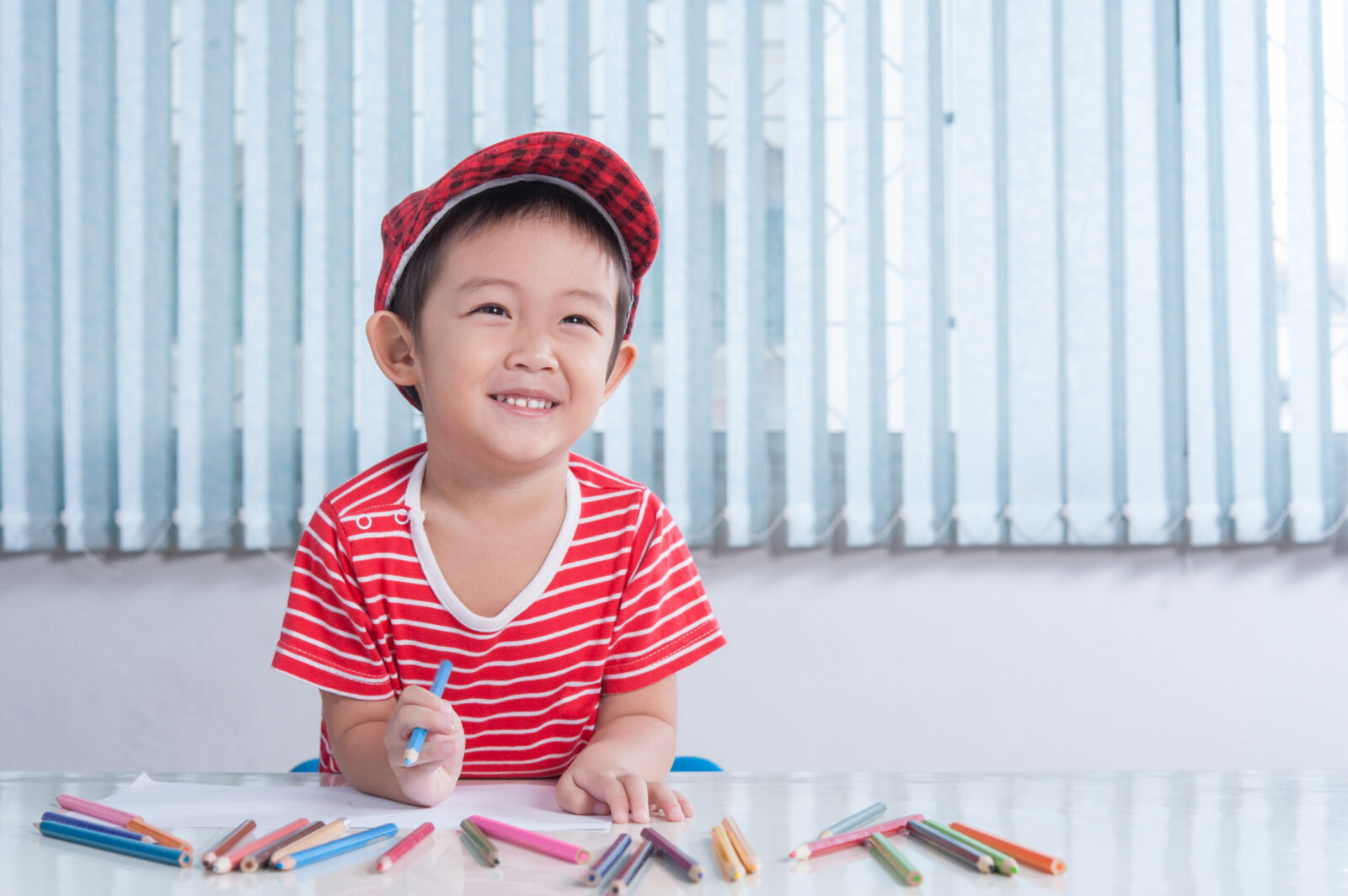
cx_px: 674
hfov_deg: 33.4
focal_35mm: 60
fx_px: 2245
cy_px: 448
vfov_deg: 22.6
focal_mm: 60
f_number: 8
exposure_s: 1/125
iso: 400
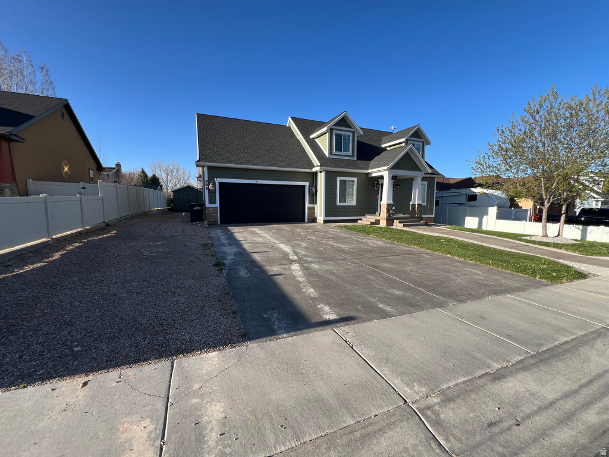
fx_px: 229
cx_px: 304
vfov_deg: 89.9
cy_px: 228
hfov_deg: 106.2
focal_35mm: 13
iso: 32
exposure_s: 1/602
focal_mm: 1.57
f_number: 1.8
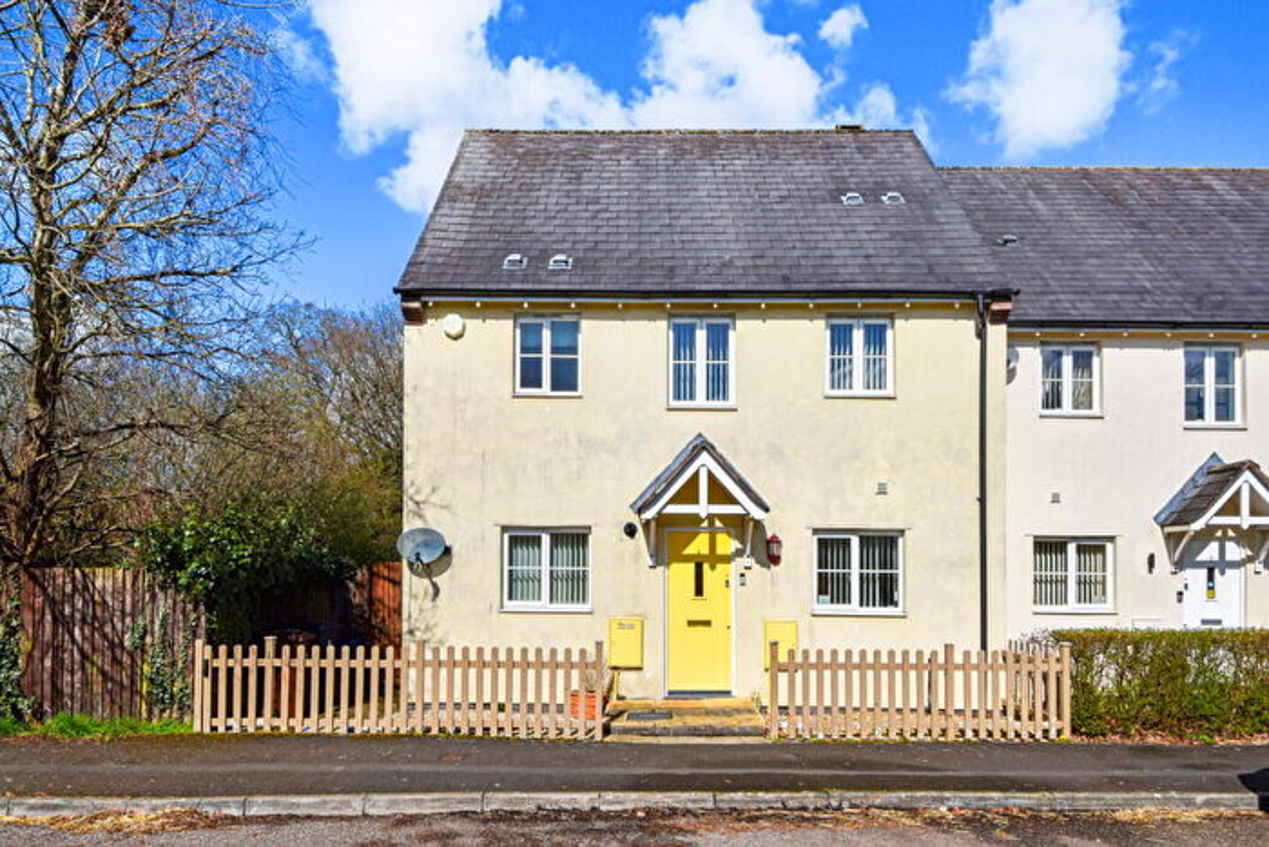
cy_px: 424
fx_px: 740
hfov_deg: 81.2
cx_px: 634
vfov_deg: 59.5
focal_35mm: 21
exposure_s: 1/400
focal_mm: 14
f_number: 10
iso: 100
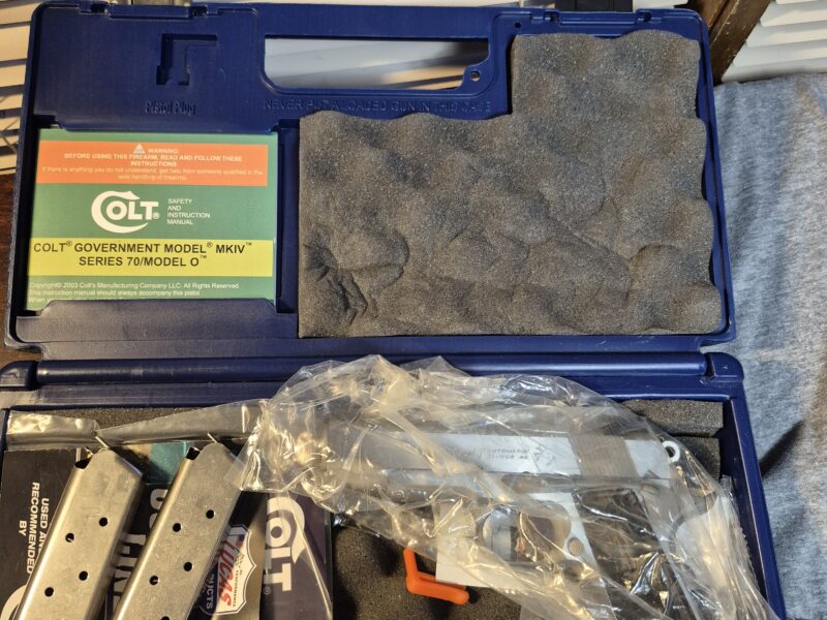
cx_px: 414
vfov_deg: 58.9
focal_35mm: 23
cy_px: 310
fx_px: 549
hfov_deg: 73.9
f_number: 1.8
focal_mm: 5.4
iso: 640
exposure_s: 1/120
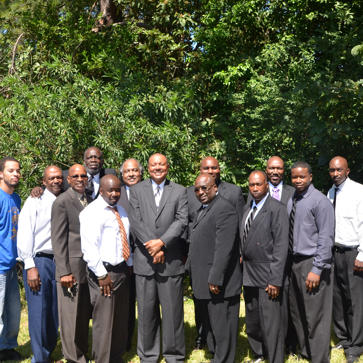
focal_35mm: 49
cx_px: 187
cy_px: 158
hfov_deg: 34.7
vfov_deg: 34.6
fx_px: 581
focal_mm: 22
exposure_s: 1/250
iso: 100
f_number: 7.1
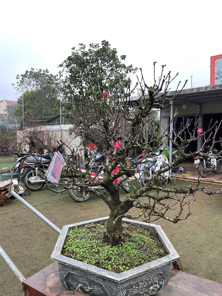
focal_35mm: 26
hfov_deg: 53.1
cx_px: 111
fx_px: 222
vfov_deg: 67.3
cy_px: 148
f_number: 1.6
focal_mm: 5.1
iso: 64
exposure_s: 1/121
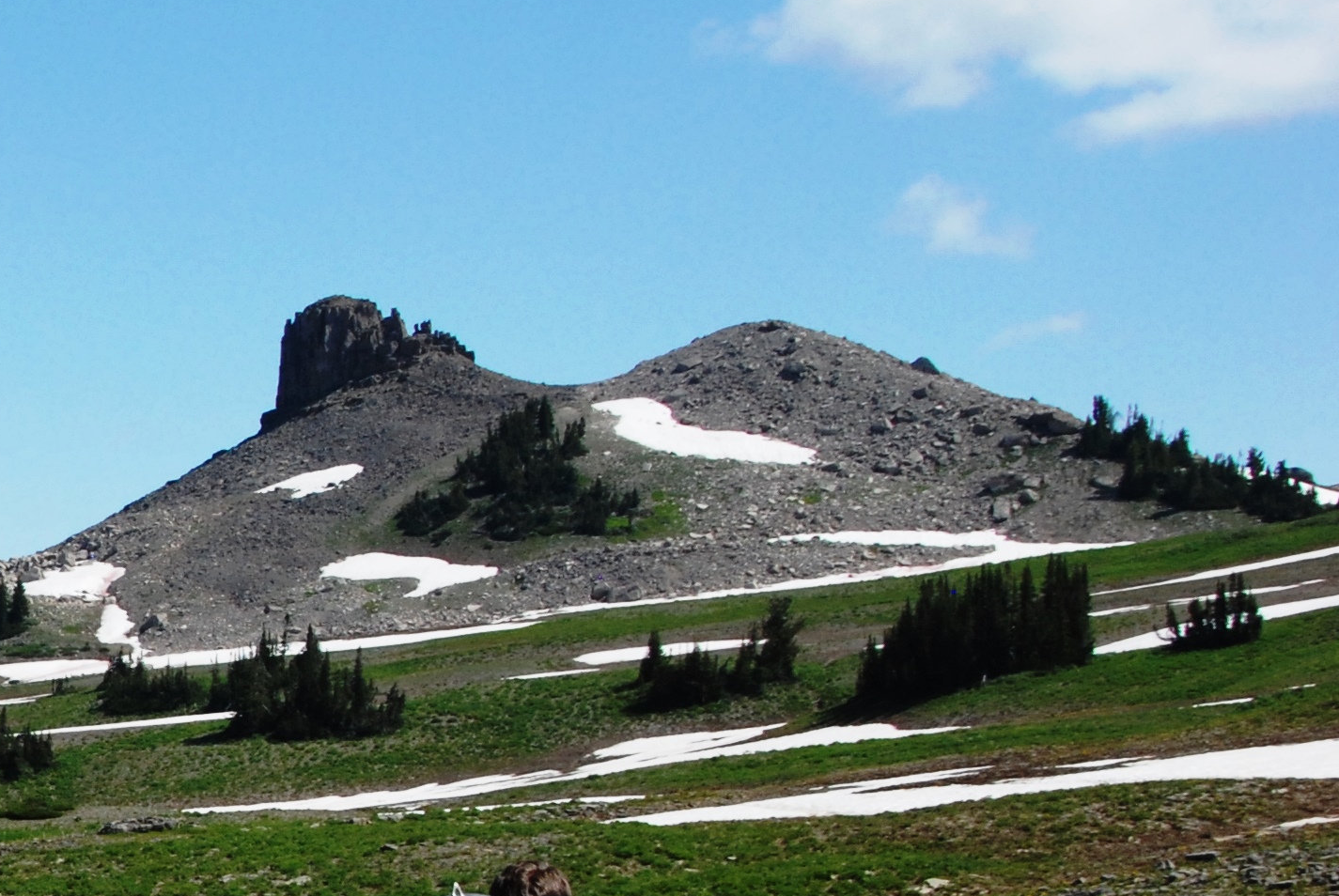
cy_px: 775
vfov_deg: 12.9
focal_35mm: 106
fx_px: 3947
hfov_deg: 17.9
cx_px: -420
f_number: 9
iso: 500
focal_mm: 26
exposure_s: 1/640
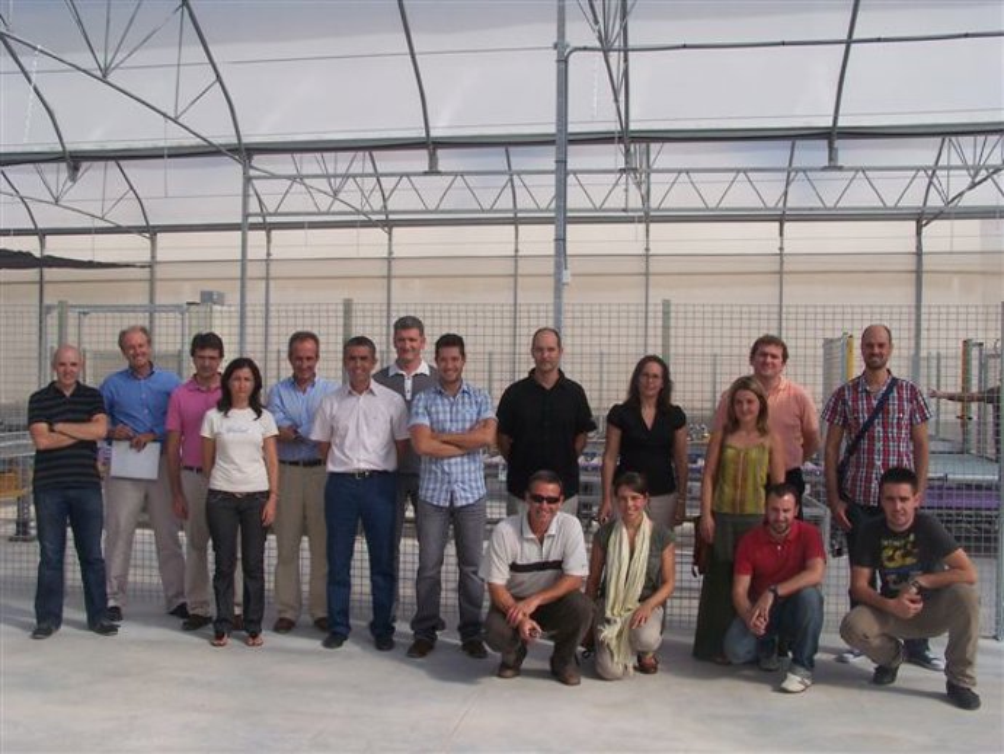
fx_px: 1161
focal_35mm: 40
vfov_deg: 36.0
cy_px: 377
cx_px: 502
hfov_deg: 46.8
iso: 80
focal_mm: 6.7
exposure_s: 1/500
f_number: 5.6
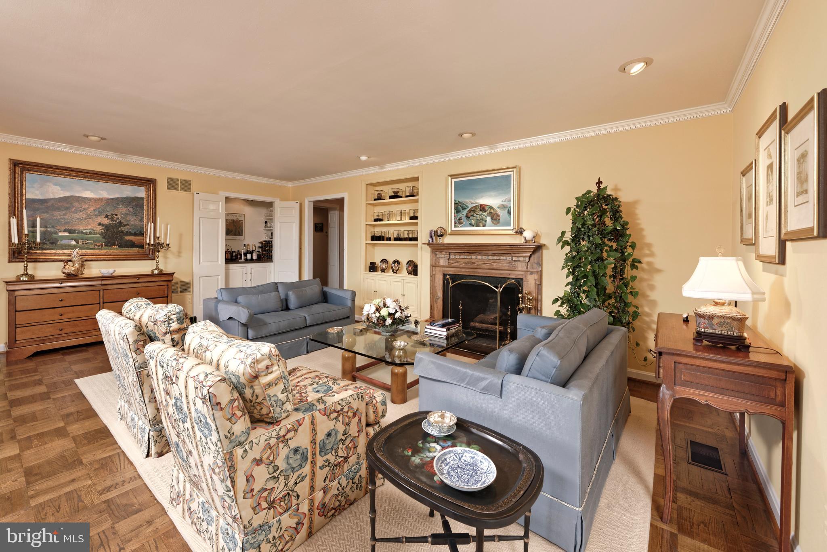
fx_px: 322
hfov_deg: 104.2
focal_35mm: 14
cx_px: 414
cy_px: 276
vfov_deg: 81.2
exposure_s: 1/13
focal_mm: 14
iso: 320
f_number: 9
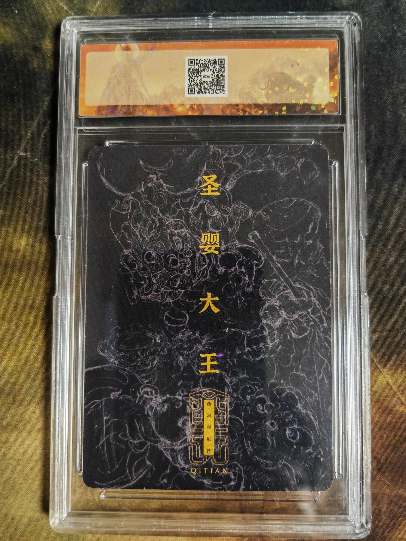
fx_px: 422
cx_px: 203
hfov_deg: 51.4
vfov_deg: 65.3
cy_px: 270
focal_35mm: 27
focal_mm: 5.53
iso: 320
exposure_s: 1/100
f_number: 1.8
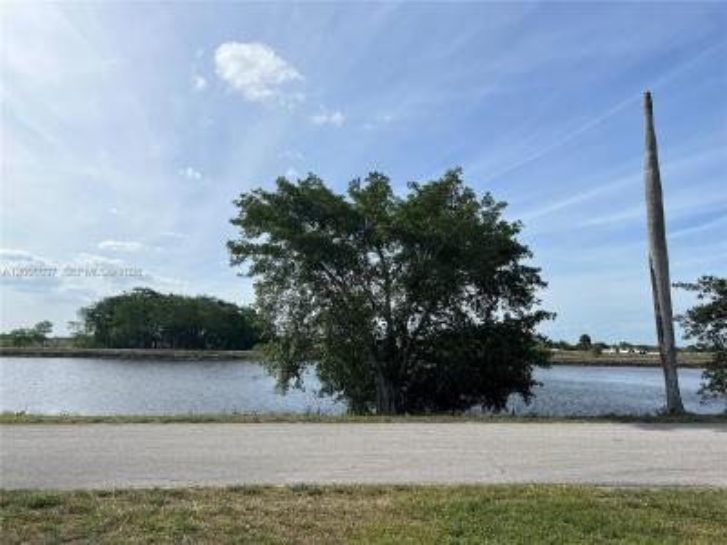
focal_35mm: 26
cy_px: 272
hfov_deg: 67.3
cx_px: 364
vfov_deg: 53.1
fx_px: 546
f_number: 1.5
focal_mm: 5.7
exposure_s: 1/7463
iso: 50
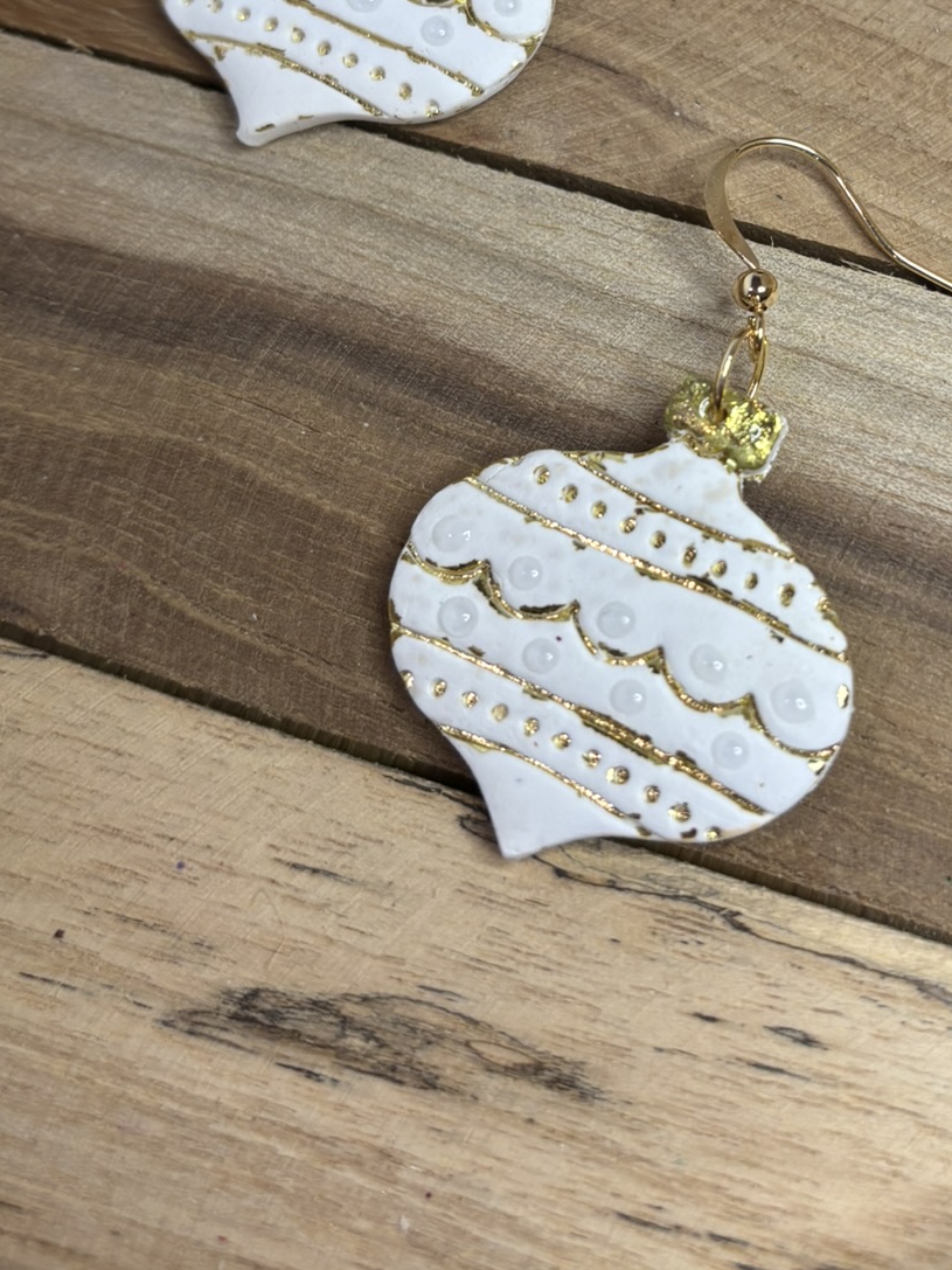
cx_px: 762
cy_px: 280
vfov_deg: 37.7
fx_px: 1797
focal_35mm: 49
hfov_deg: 29.0
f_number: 1.6
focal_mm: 5.96
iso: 80
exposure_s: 1/100
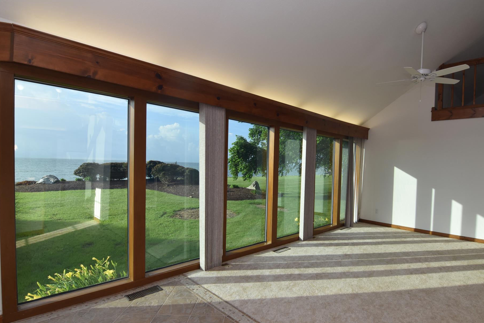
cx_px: 269
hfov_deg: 87.9
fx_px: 250
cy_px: 175
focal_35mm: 19
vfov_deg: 65.6
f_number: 5.6
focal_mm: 11
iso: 360
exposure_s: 1/125
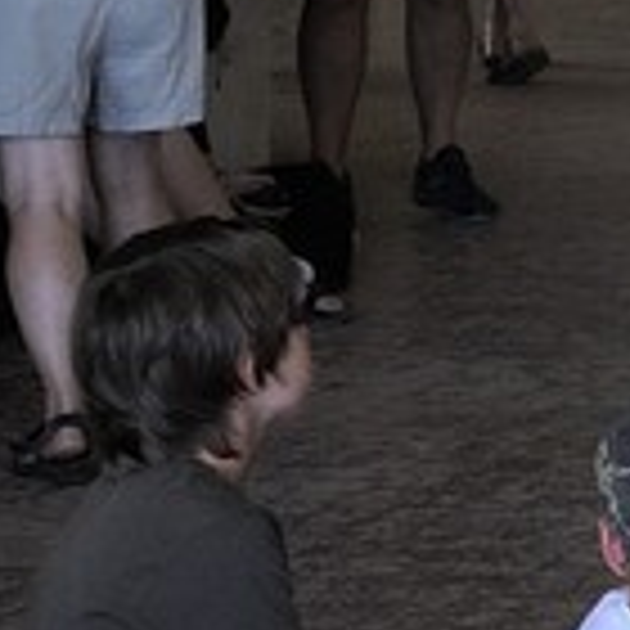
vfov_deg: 6.5
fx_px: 5395
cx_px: 2614
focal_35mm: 262
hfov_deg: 5.7
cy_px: -486
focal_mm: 27
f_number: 5
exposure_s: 1/80
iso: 800
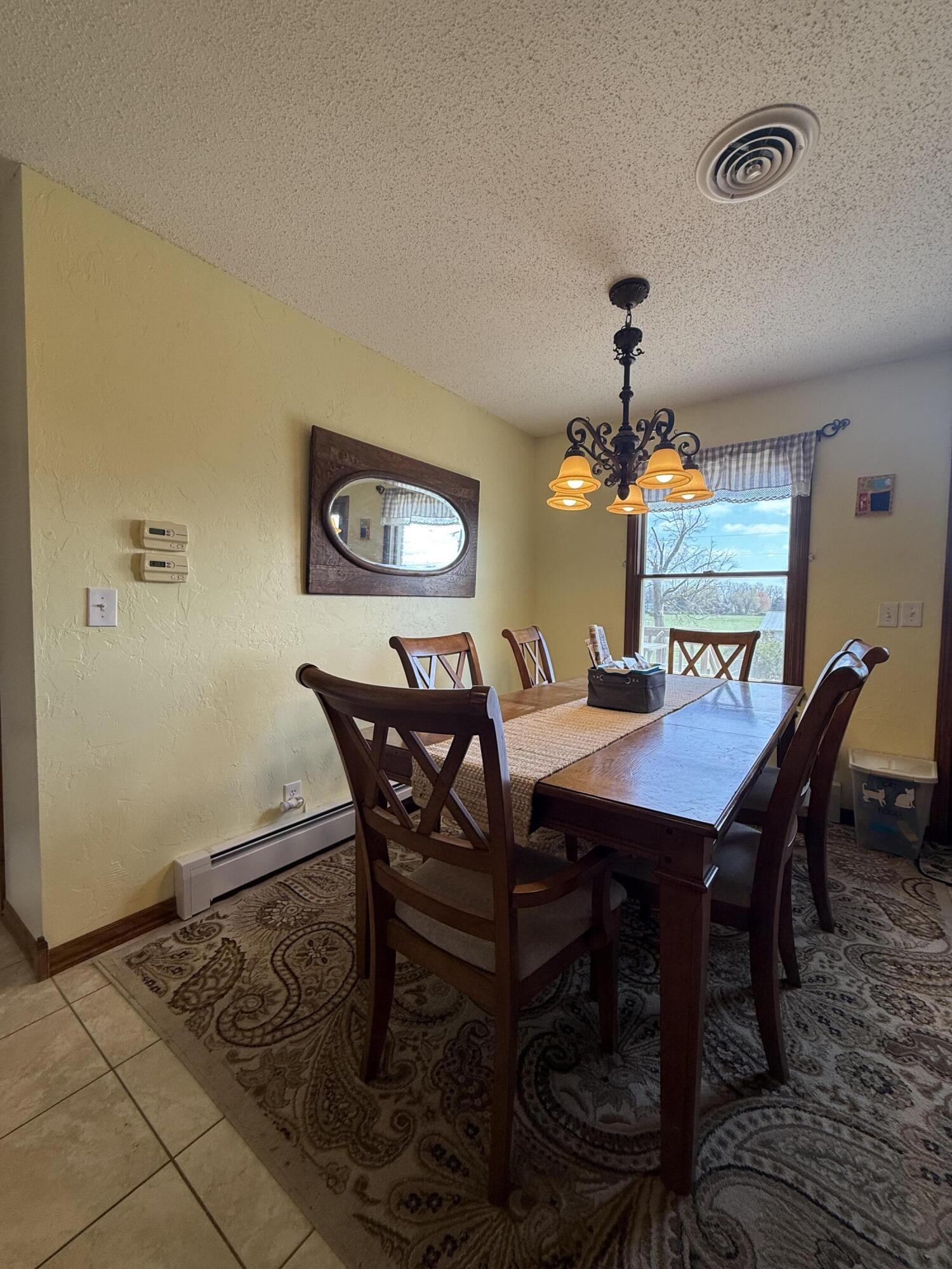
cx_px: 476
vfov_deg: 102.1
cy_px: 634
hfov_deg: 85.7
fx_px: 513
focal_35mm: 14
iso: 80
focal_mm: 2.22
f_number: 2.2
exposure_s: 1/120
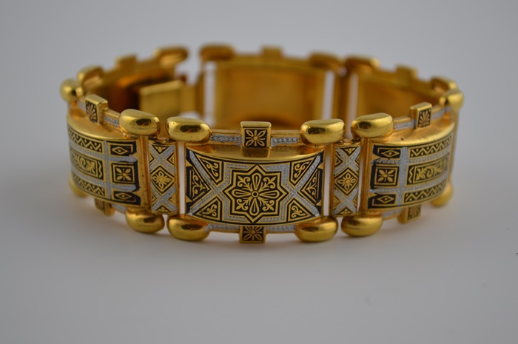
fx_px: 1186
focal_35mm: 82
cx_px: 259
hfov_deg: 24.6
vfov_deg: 16.5
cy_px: 172
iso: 360
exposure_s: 1/125
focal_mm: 55
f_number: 5.6
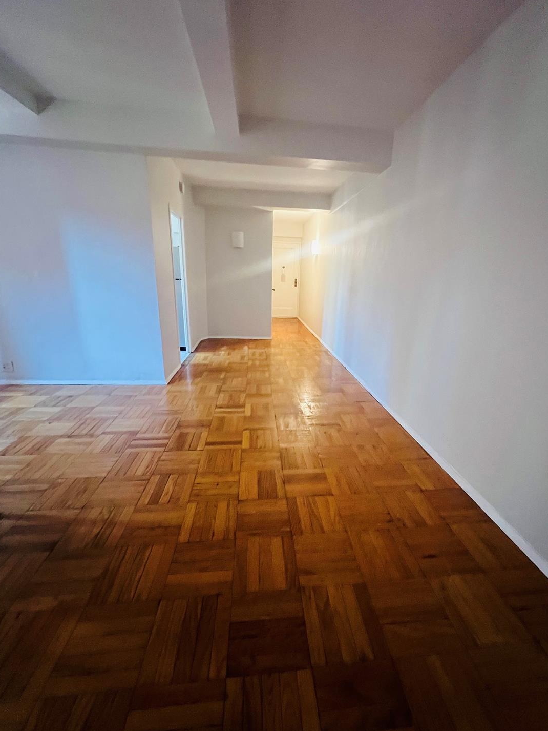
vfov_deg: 102.1
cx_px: 291
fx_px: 295
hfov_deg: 85.6
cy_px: 367
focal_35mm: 14
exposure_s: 1/60
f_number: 1.8
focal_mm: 1.57
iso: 800
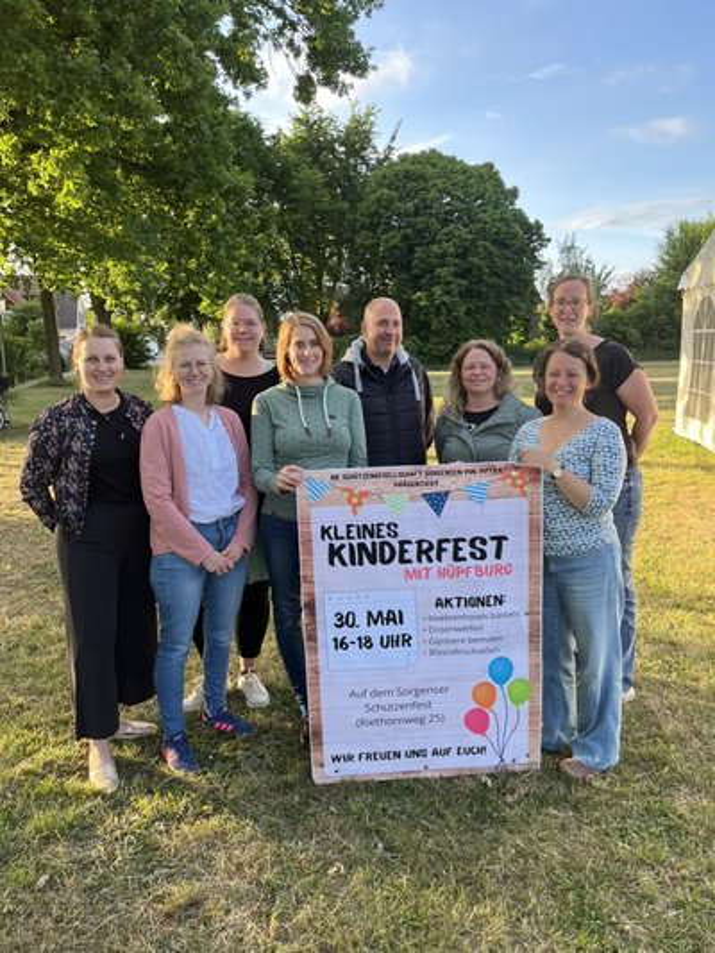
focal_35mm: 26
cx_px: 358
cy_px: 476
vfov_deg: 67.3
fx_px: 716
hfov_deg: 53.1
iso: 50
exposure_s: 1/278
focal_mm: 5.1
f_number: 1.6
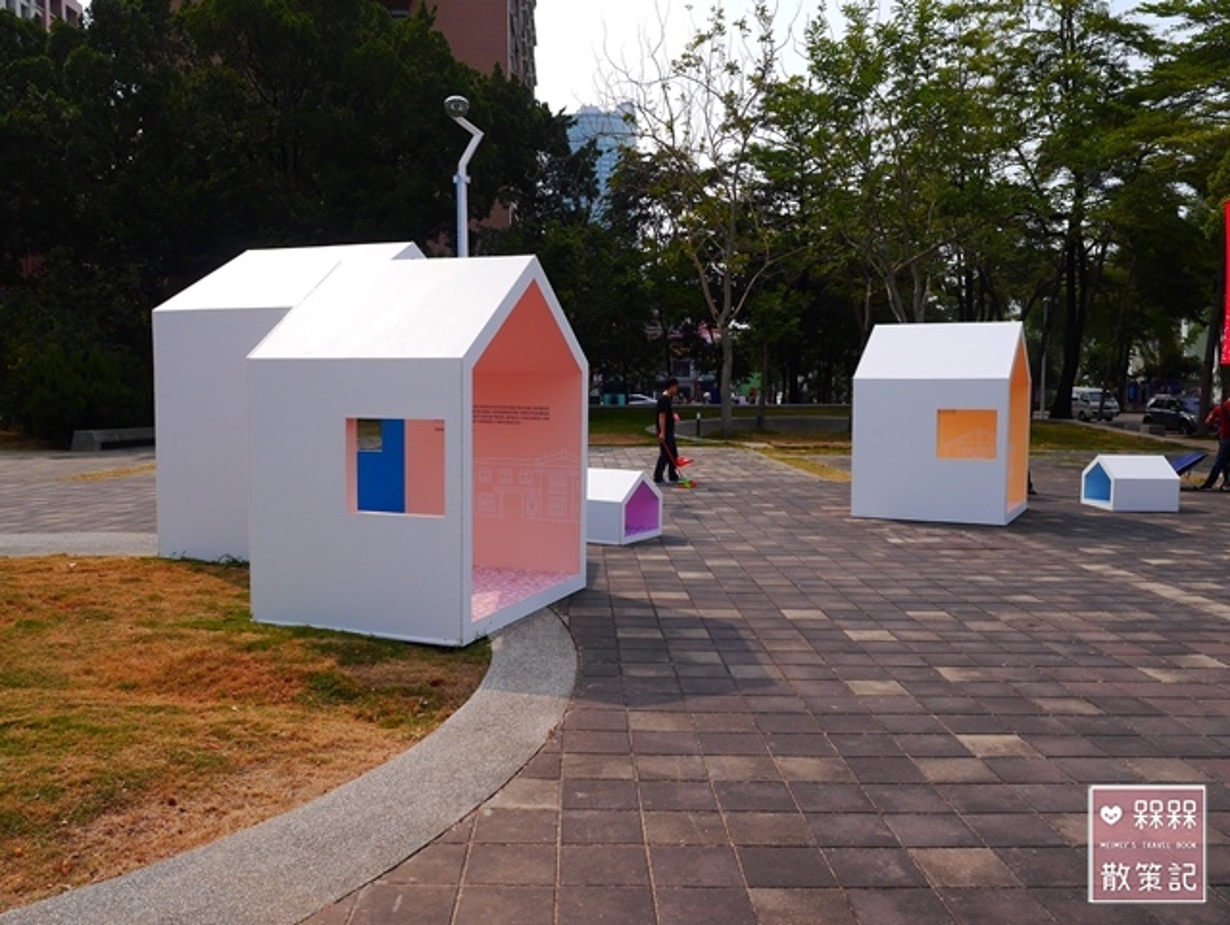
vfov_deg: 46.9
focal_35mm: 30
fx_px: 1067
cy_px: 462
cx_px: 615
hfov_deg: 59.9
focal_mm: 15
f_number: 5
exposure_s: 1/800
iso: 160
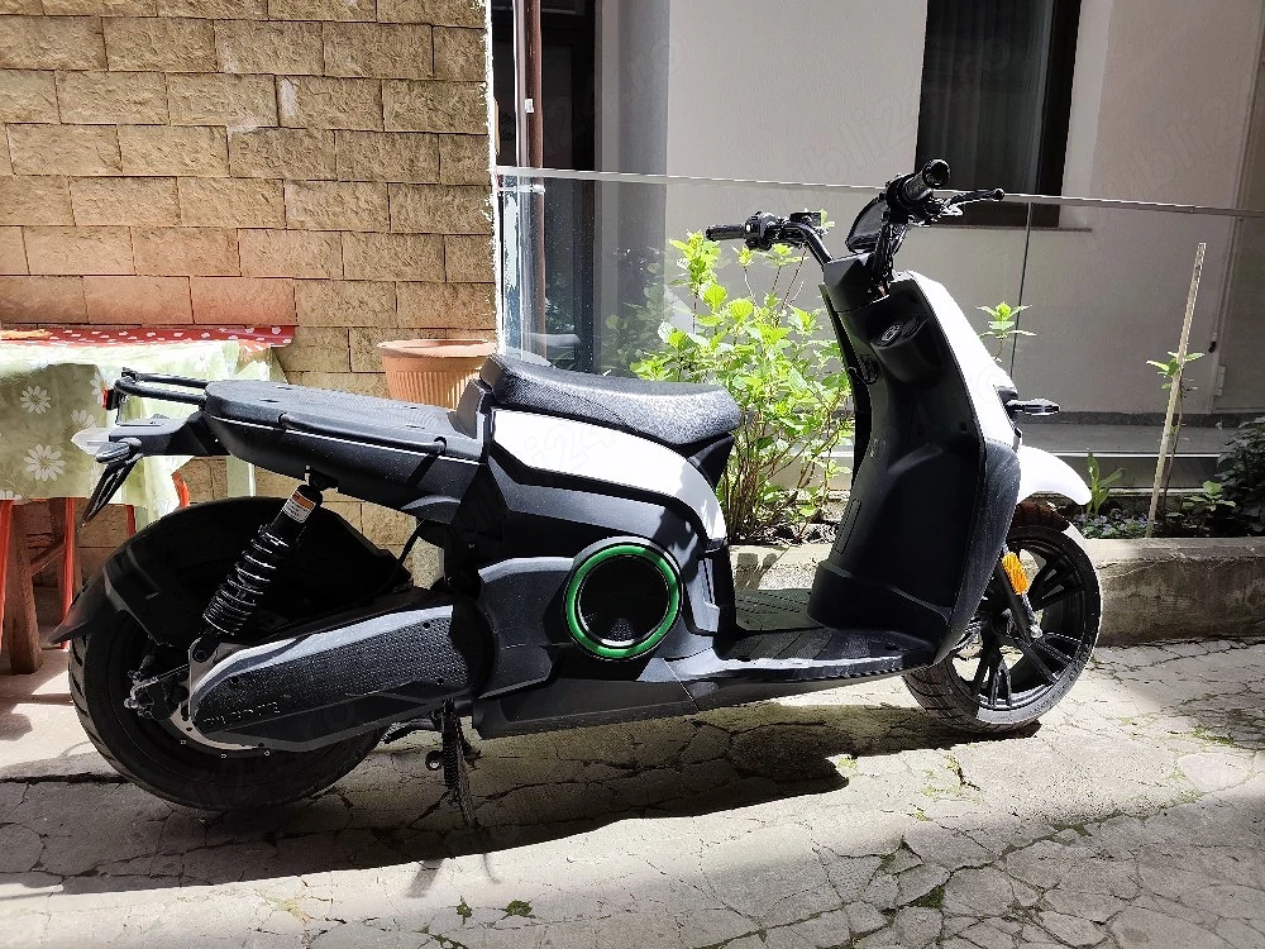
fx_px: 841
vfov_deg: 58.9
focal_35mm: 23
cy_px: 474
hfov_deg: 73.9
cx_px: 632
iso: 50
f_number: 1.65
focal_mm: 6.19
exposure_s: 1/294
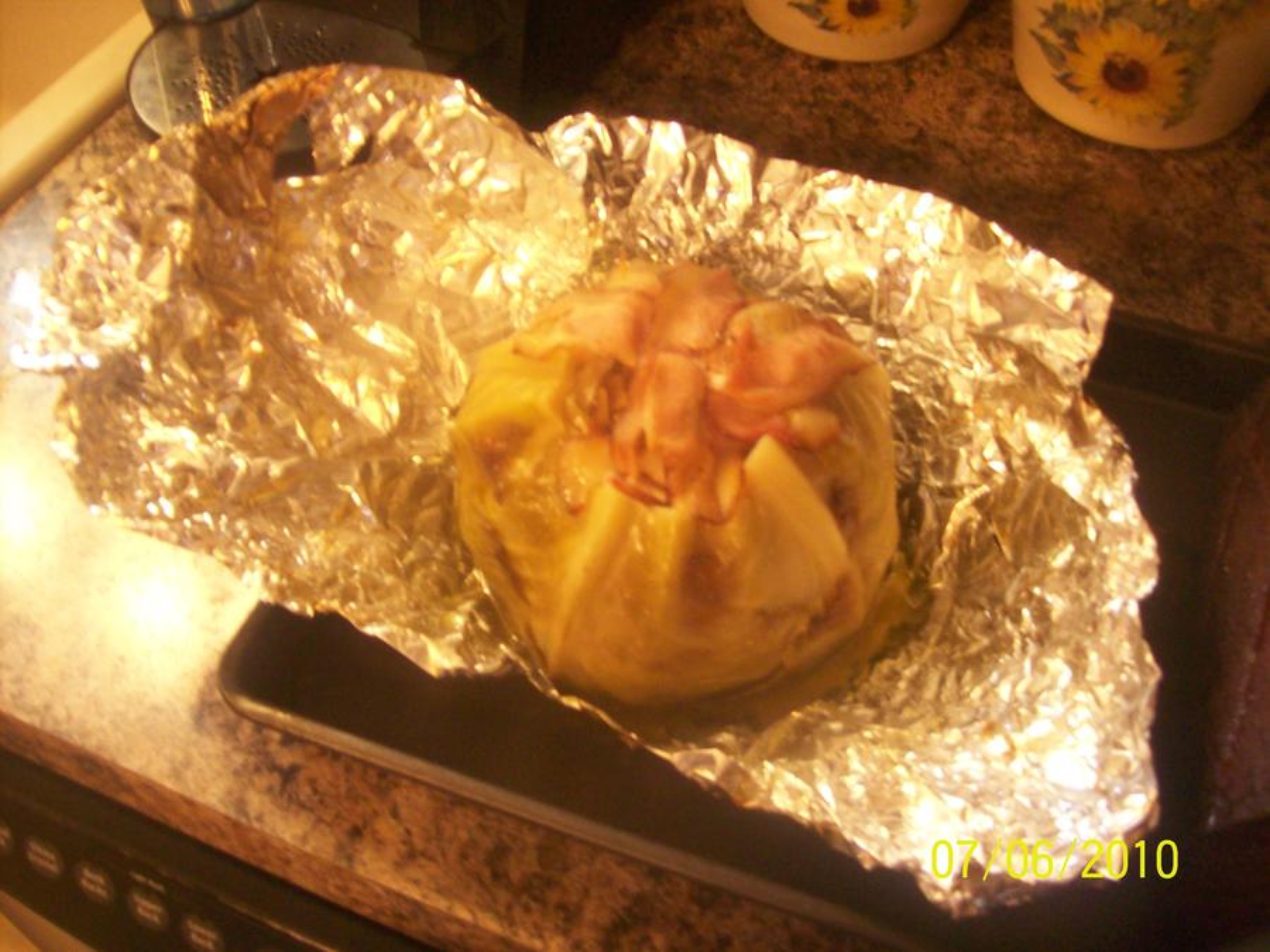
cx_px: 635
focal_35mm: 36
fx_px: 1320
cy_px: 476
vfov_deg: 39.6
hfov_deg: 51.4
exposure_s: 1/14.8
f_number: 2.7
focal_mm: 6
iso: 200
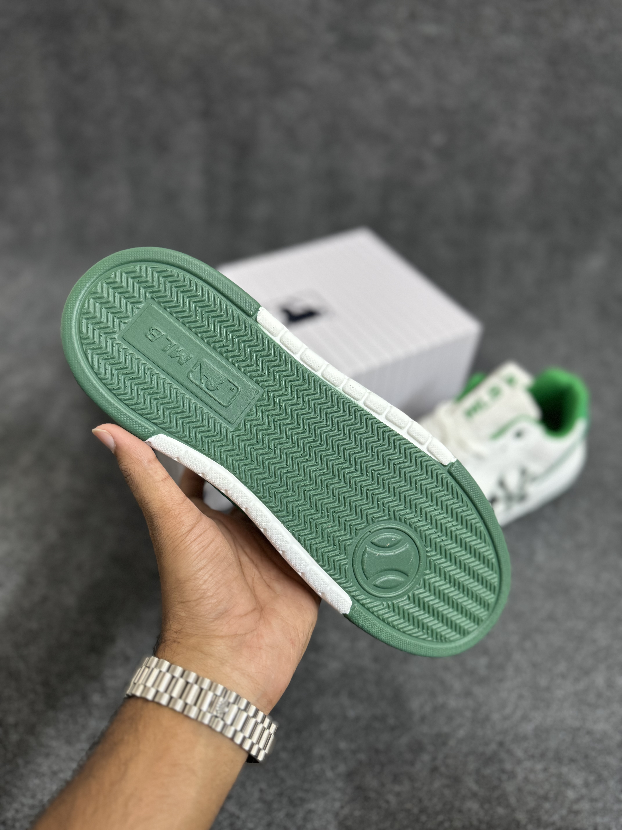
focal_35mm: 24
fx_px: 575
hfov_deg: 56.8
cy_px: 415
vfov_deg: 71.6
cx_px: 311
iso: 400
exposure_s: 1/50
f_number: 1.78
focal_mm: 6.76
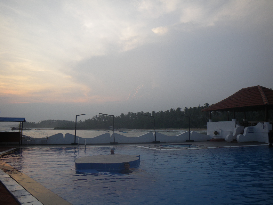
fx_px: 221
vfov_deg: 49.8
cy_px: 102
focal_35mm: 28
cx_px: 136
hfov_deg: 63.4
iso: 50
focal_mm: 5
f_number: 3.5
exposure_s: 1/50
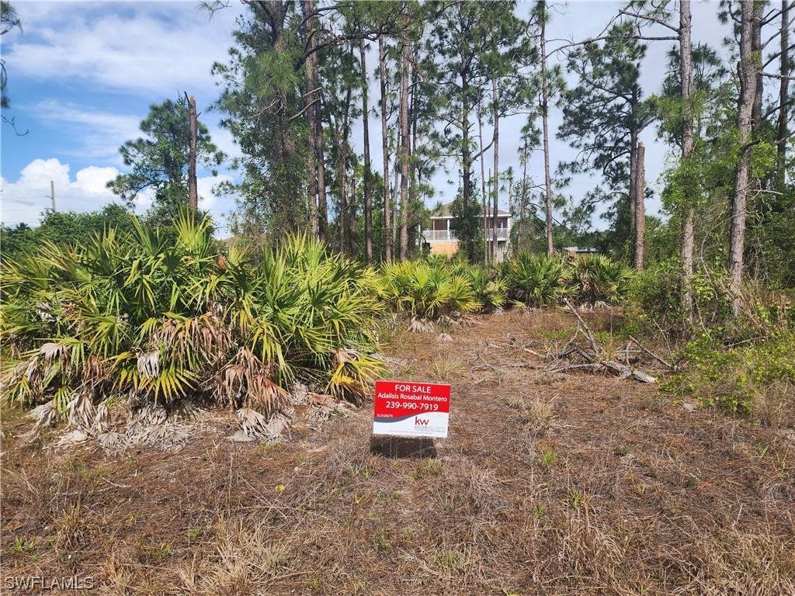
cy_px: 298
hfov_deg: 73.9
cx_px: 398
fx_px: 528
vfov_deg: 58.9
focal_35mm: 23
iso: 12
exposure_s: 1/883
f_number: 1.8
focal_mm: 6.4
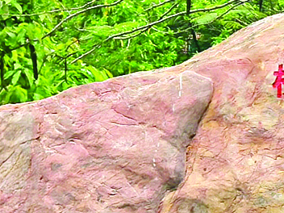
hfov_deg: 7.9
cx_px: 701
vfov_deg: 6.4
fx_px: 1903
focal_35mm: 232
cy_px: 246
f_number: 1.8
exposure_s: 1/530
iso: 50
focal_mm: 5.35
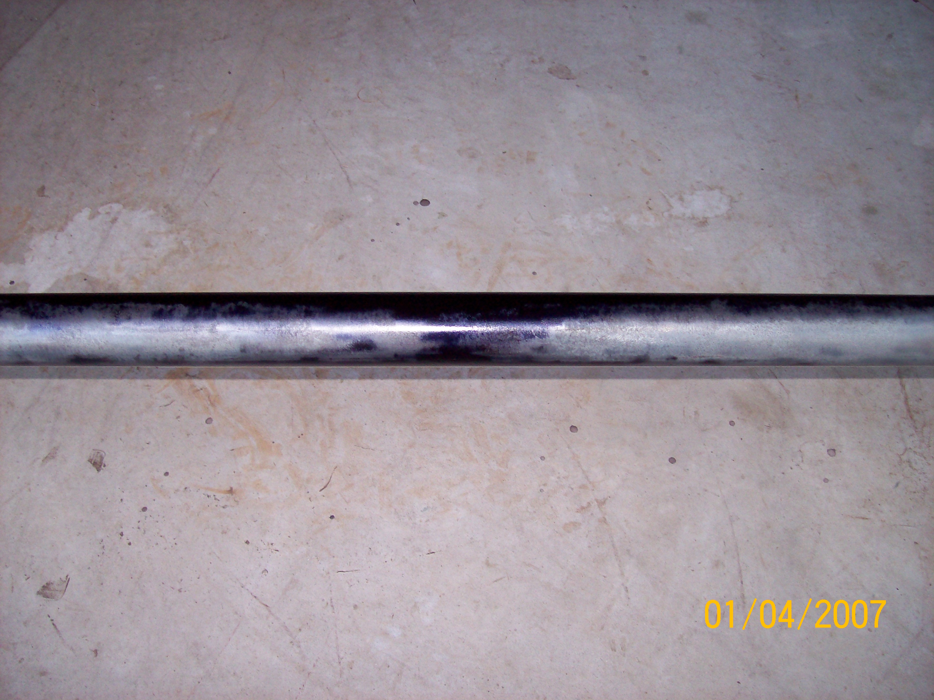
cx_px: 467
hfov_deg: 51.4
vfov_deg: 39.6
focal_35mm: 36
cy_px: 350
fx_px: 971
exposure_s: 1/64
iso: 80
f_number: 2.7
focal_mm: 6
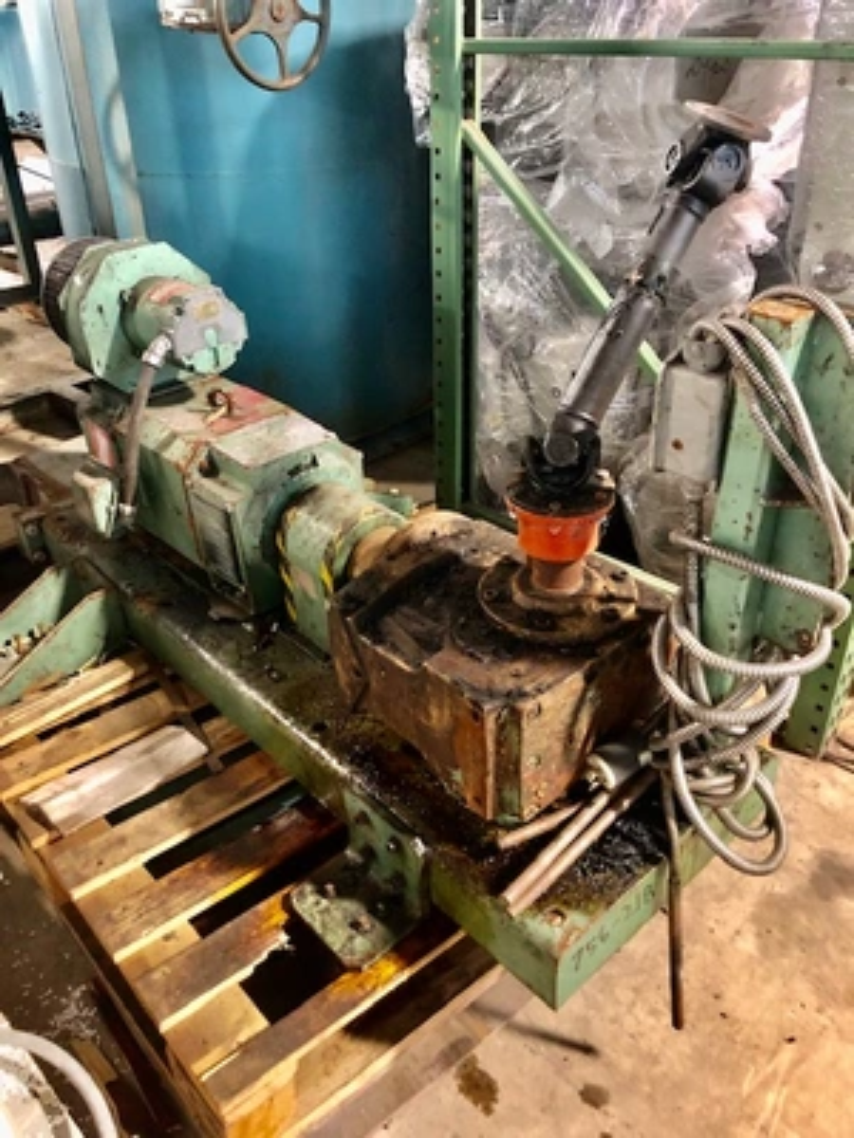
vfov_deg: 63.4
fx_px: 921
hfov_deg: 49.7
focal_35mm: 28
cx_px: 427
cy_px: 569
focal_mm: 4
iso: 100
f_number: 1.8
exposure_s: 1/4
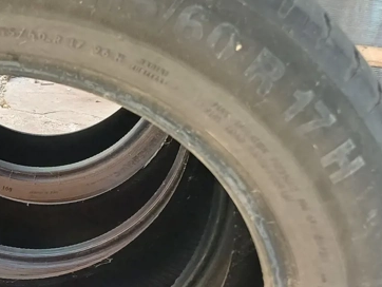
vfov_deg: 21.0
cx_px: 18
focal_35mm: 69
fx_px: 762
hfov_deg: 26.9
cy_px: 235
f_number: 1.8
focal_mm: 4.65
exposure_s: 1/50
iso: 250
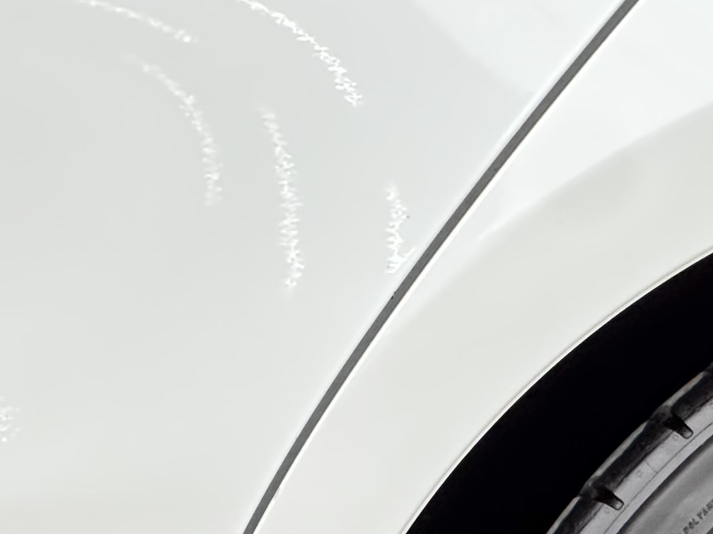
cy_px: 870
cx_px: 1180
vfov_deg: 4.9
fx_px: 6137
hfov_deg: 6.5
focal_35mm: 298
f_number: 2.8
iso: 250
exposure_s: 1/100
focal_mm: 9
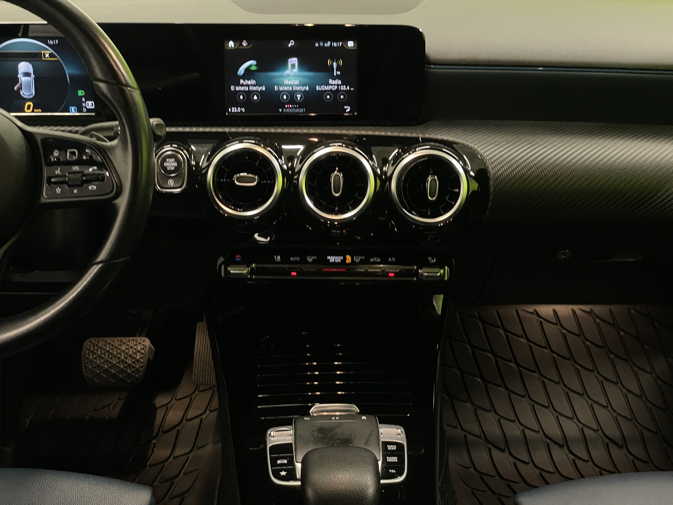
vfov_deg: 28.0
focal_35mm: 52
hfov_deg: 36.8
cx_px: 336
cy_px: 252
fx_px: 1011
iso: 500
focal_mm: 6
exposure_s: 1/50
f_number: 2
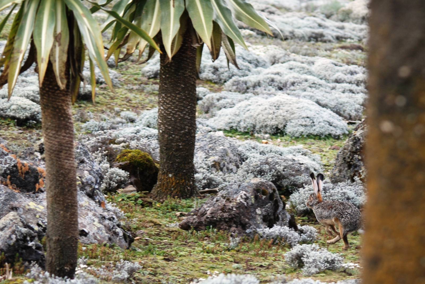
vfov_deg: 5.4
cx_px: 212
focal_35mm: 255
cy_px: 142
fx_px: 3014
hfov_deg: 8.1
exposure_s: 1/500
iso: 220
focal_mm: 170
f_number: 5.3
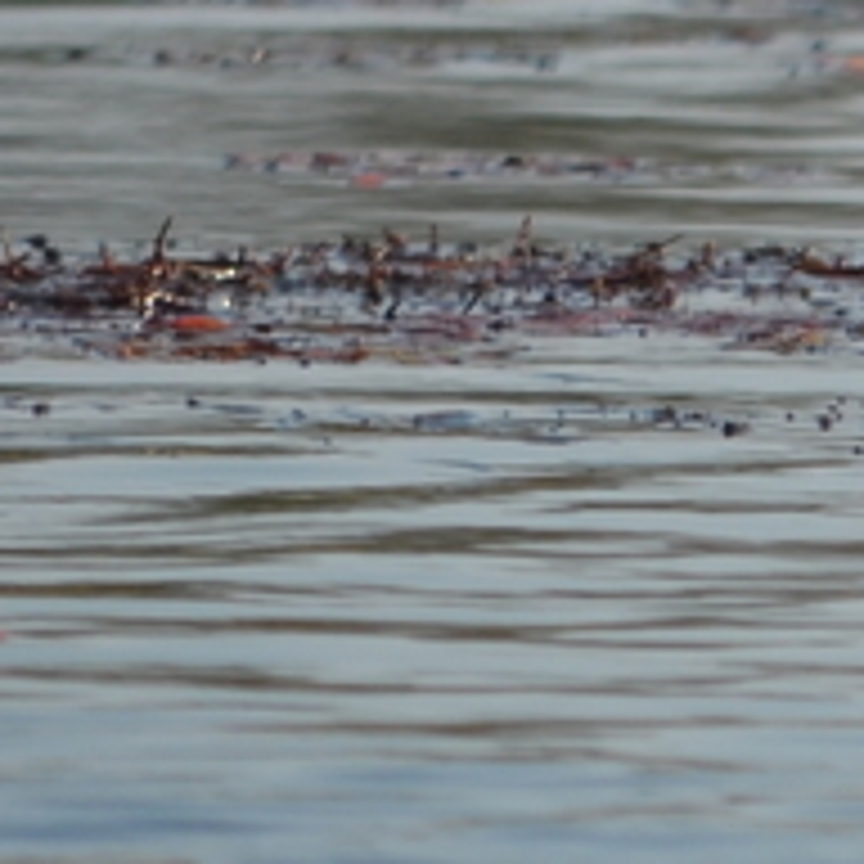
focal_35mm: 2539
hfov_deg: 0.7
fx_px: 71698
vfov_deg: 0.7
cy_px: 594
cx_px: 2326
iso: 200
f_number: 6.3
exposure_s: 1/800
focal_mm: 300
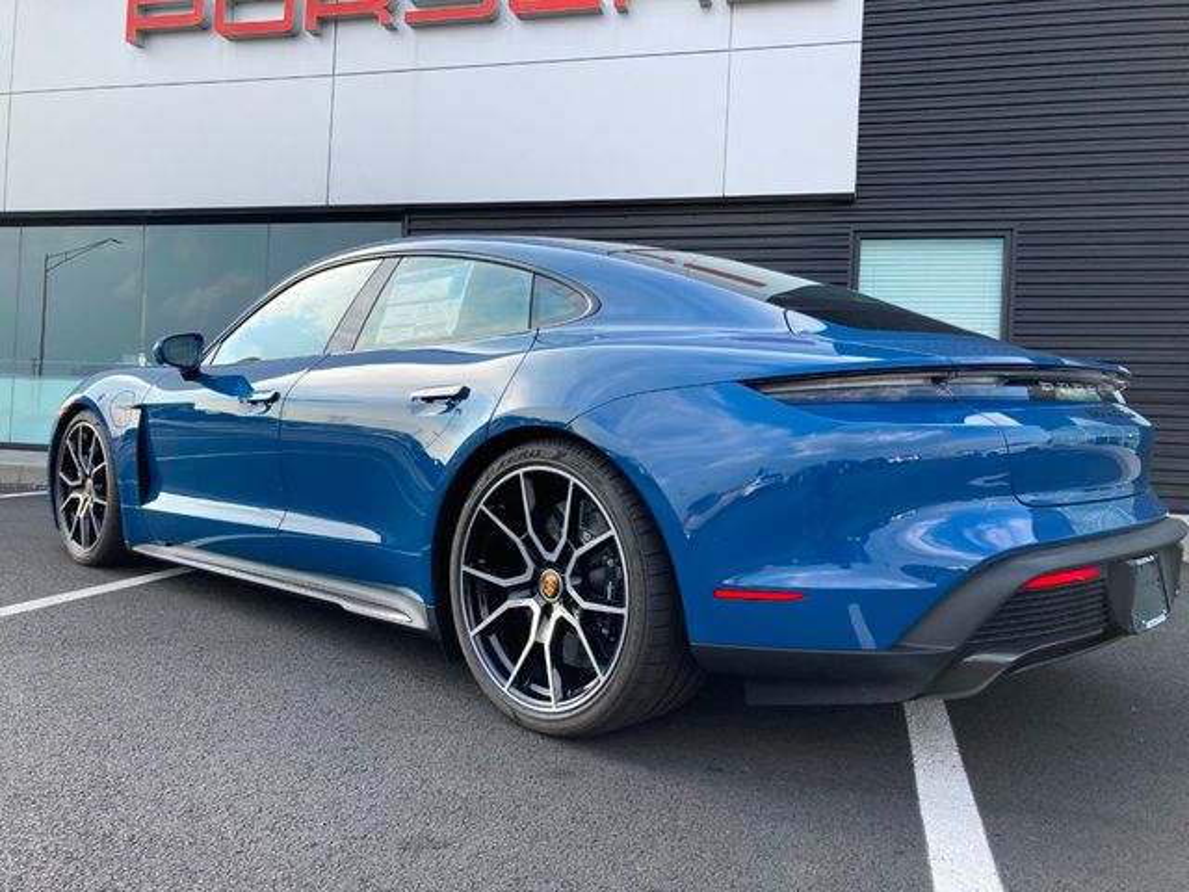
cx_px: 594
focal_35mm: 28
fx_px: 962
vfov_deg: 49.7
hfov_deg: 63.4
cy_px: 446
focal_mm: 3.99
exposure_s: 1/521
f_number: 1.8
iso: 20
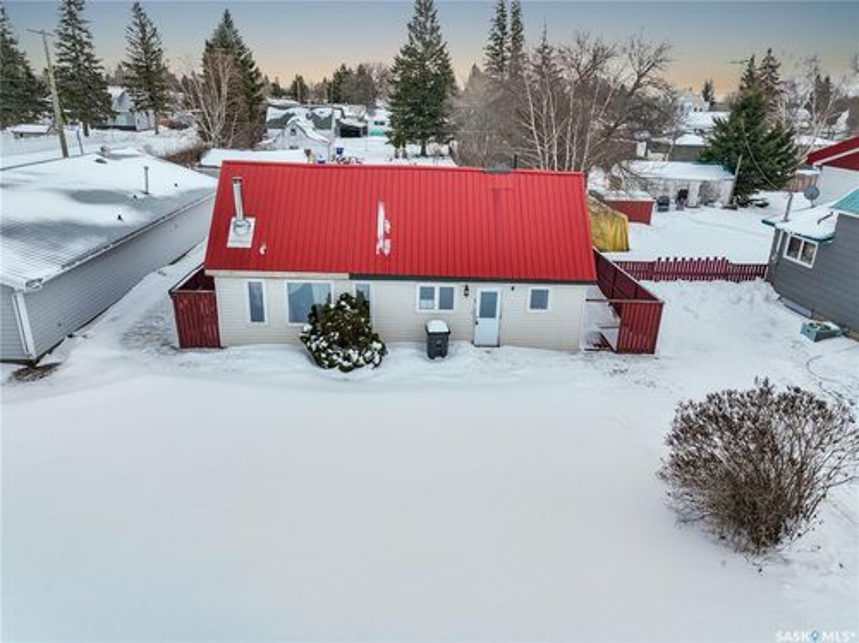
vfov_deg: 56.7
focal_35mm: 24
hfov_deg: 71.6
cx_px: 430
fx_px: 595
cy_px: 322
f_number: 2.8
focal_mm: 12.29
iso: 100
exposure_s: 1/800
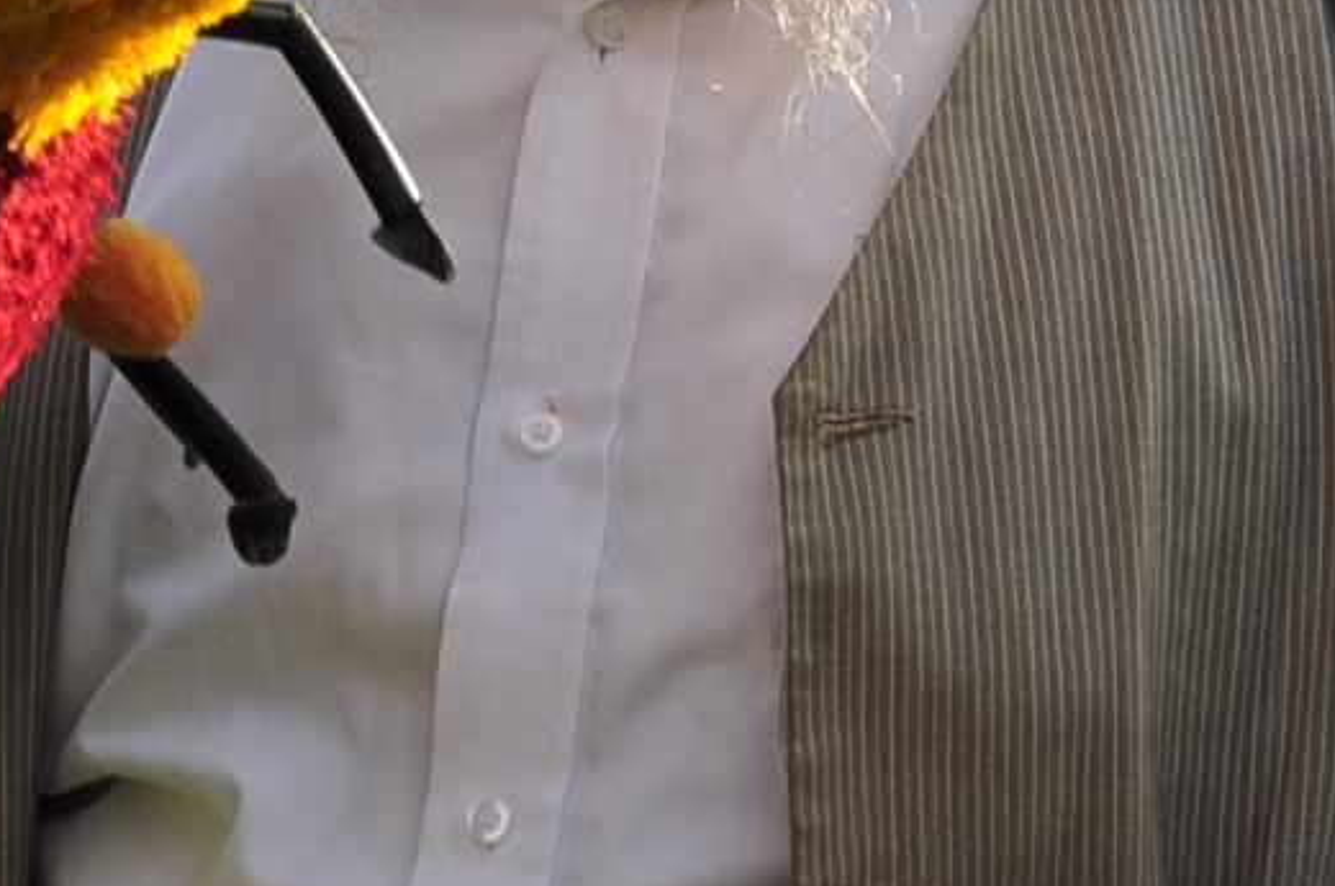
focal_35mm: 495
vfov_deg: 2.8
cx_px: 583
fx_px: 18328
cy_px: -583
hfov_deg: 4.2
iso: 200
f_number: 5.3
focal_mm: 80
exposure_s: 1/400
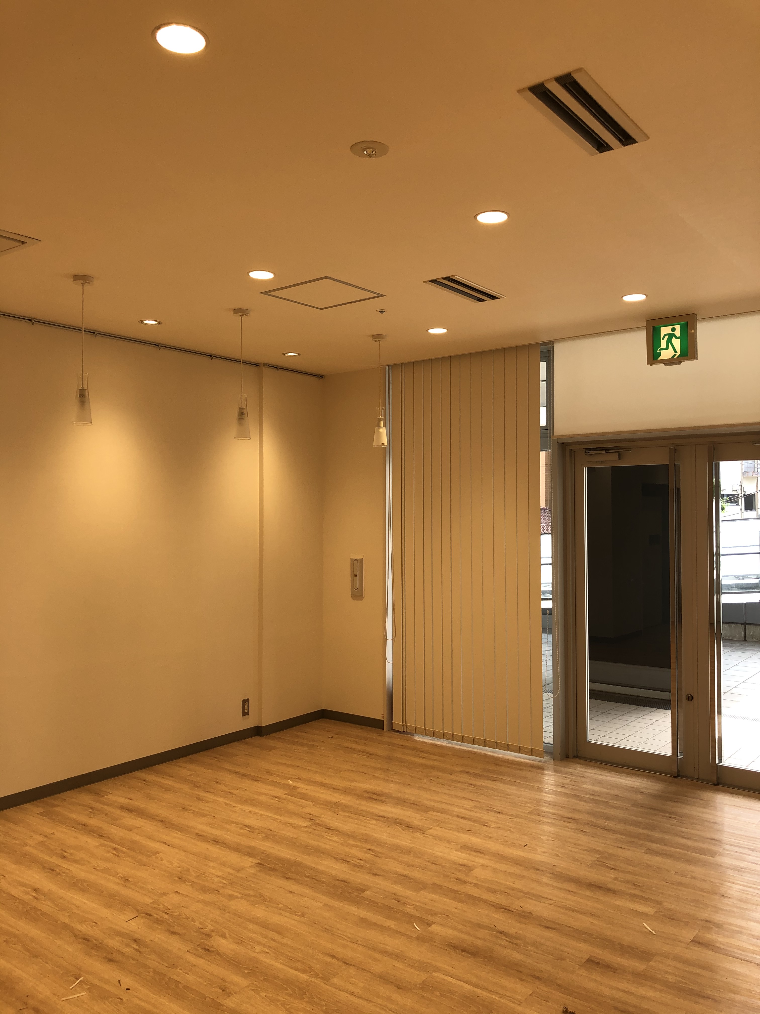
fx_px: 820
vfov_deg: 63.4
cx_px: 380
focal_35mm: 28
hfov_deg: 49.7
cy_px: 507
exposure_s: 1/128
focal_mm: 4
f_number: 1.8
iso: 20
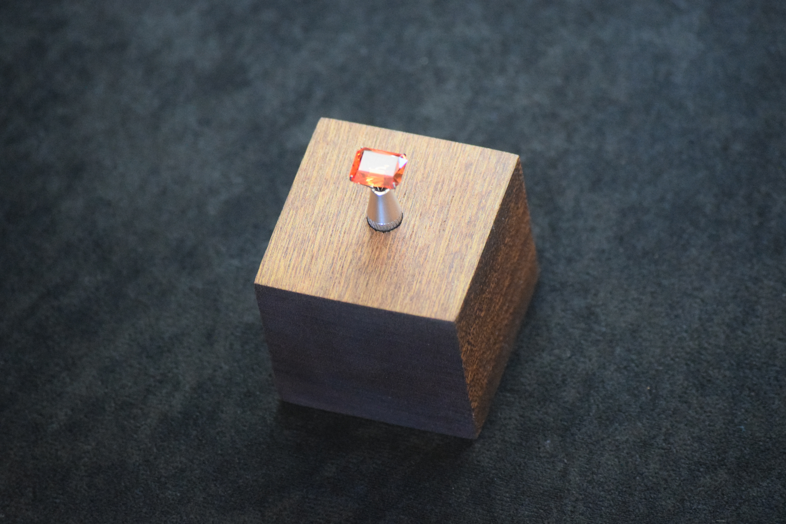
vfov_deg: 5.9
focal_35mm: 232
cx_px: 393
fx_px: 5076
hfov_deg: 8.9
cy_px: 262
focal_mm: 155
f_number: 5
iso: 6400
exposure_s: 1/60
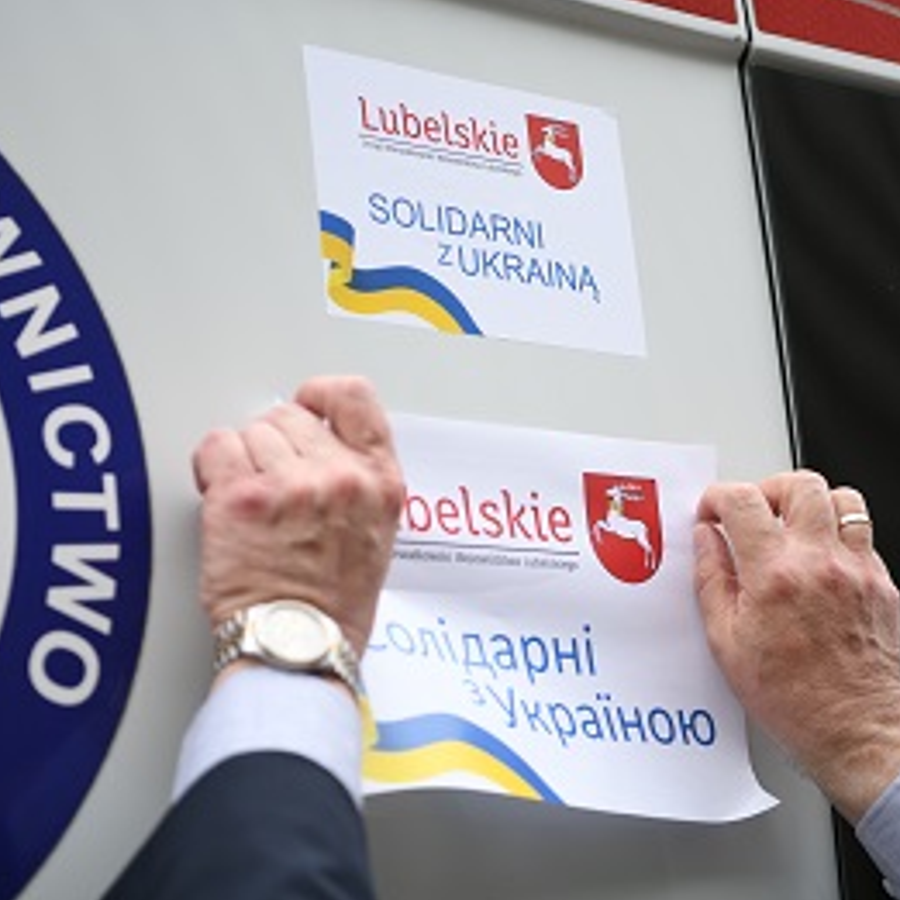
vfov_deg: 19.1
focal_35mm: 91
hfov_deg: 19.1
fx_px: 2677
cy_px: 448
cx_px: 514
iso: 100
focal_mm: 70
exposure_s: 1/400
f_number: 2.8
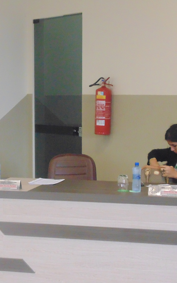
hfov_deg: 14.1
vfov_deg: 22.6
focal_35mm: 92
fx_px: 710
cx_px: 40
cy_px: 141
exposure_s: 1/50
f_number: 4.1
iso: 800
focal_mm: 11.7
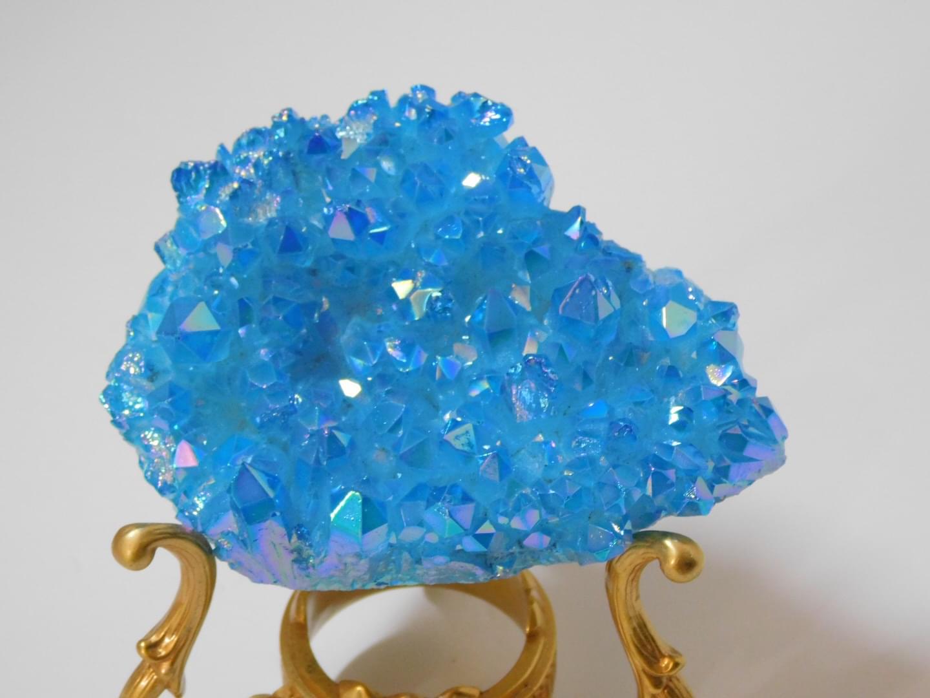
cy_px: 349
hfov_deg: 14.7
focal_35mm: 134
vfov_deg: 11.1
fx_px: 3600
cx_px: 465
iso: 640
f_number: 5
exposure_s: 1/30
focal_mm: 23.7
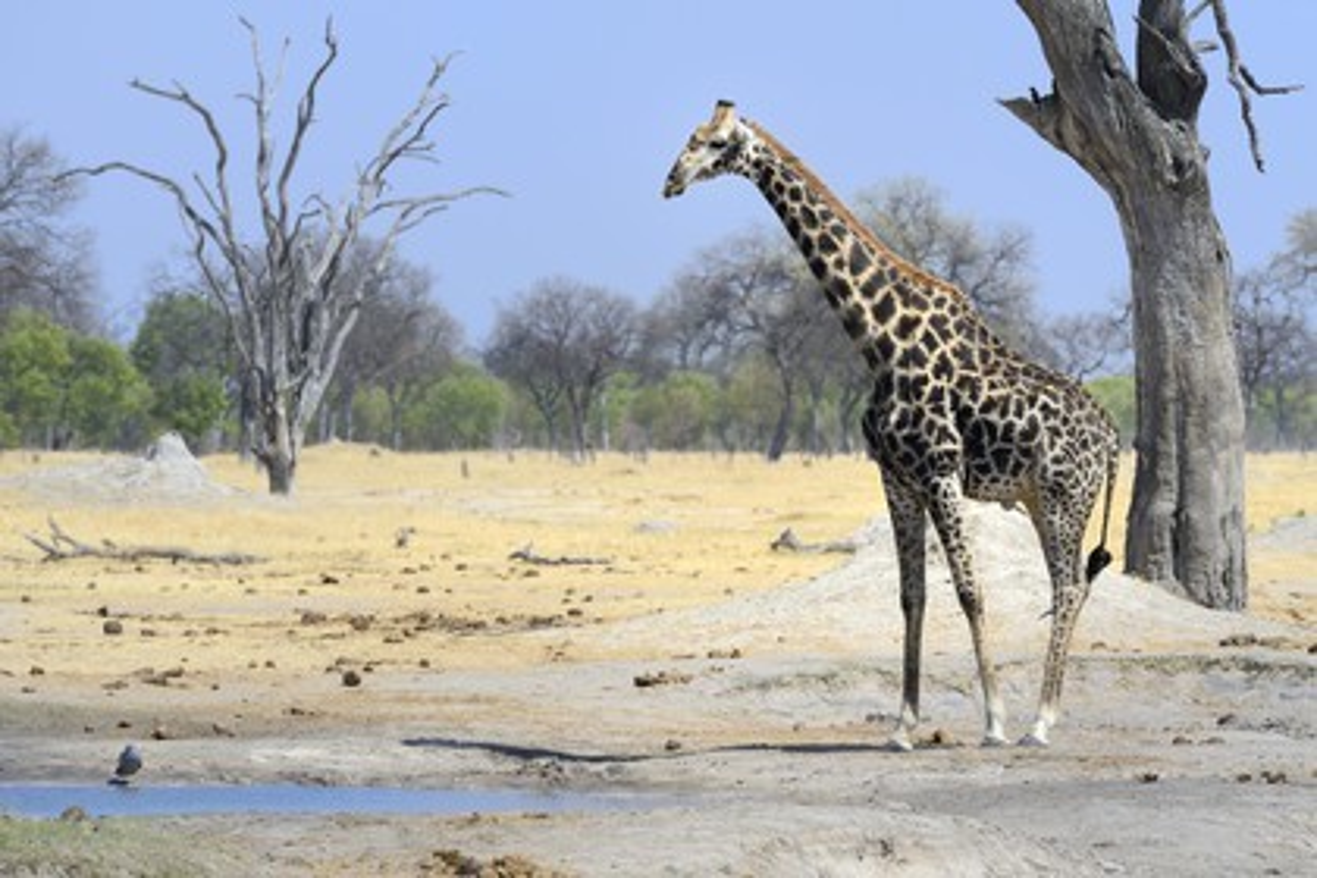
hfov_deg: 7.4
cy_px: 439
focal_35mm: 280
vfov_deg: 4.9
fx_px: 10243
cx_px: 658
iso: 400
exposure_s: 1/800
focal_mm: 280
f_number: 9
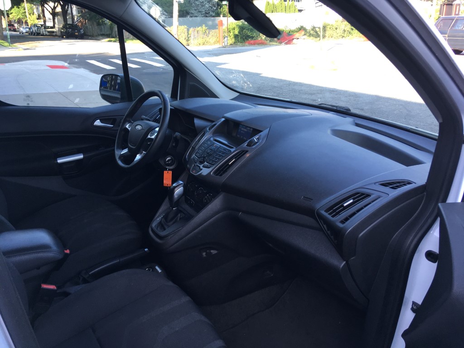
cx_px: 232
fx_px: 389
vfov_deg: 48.2
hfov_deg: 61.7
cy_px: 174
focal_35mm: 29
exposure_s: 1/120
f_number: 2.2
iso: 40
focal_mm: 4.15
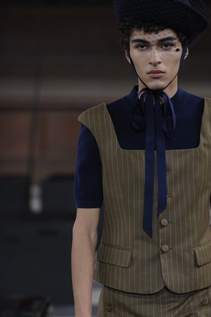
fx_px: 2544
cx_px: 151
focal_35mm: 289
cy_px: 183
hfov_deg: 4.7
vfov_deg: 7.1
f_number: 4
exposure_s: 1/500
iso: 1000
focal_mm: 200
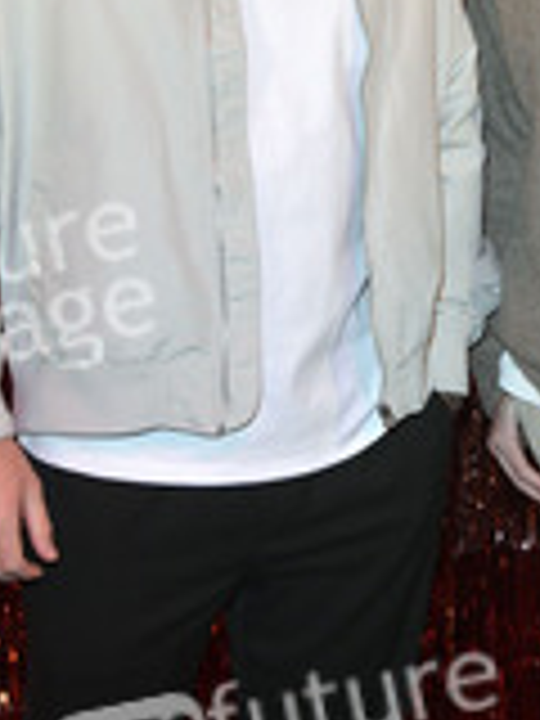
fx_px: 1997
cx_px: 414
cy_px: 86
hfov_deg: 15.3
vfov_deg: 20.1
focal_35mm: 96
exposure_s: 1/200
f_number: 6.3
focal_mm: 40
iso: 1600
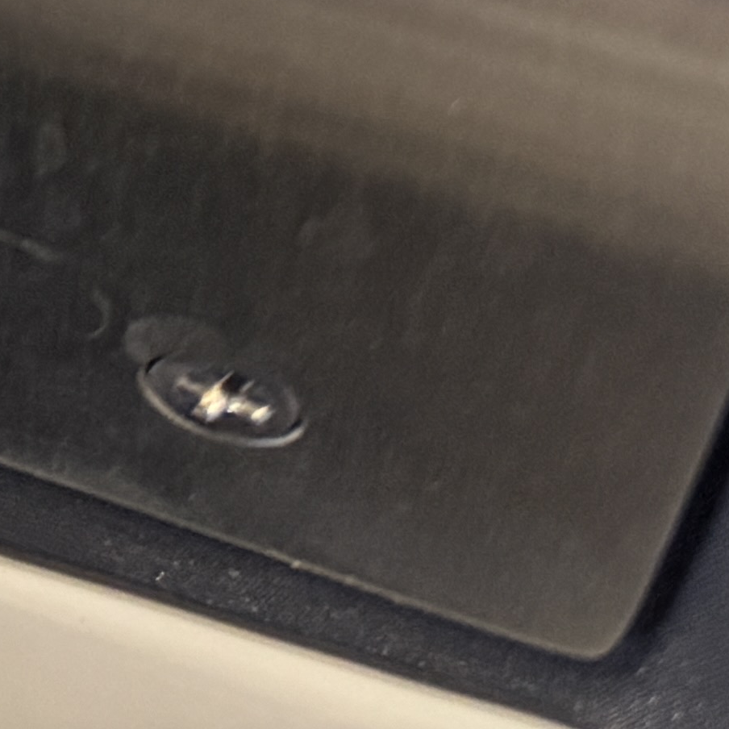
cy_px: -988
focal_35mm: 134
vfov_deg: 11.1
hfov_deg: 11.3
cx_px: -894
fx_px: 3193
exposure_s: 1/52
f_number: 1.78
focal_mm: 6.76
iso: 640
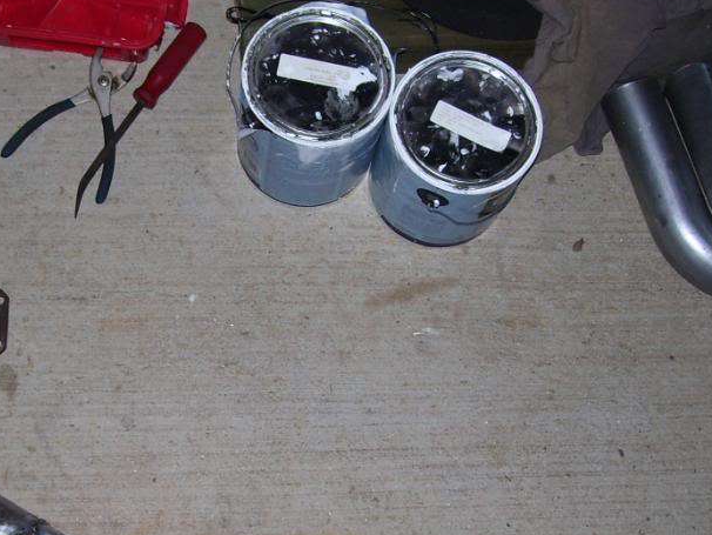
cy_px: 333
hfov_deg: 31.5
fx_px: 1235
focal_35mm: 60
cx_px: 169
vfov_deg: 24.4
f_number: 2.7
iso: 80
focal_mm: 6
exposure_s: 1/60
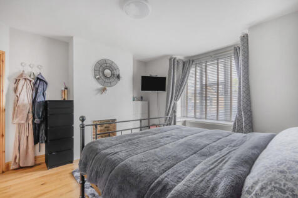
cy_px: 99
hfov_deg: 96.8
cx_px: 149
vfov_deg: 73.7
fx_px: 132
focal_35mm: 16
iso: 160
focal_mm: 16
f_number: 9
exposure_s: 1/13
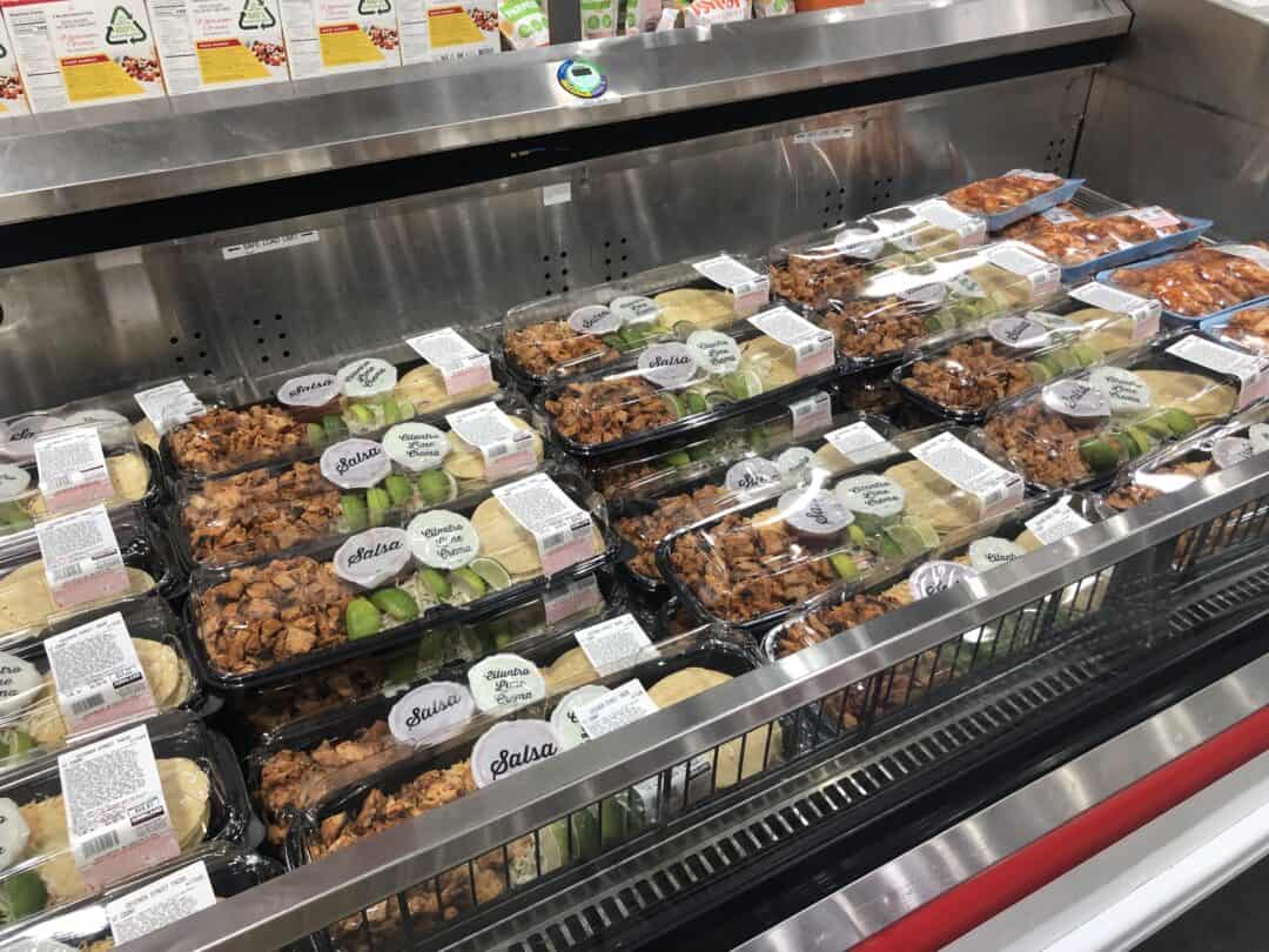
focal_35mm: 28
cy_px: 476
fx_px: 1026
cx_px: 634
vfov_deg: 49.7
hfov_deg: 63.4
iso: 32
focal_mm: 3.99
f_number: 1.8
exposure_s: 1/30
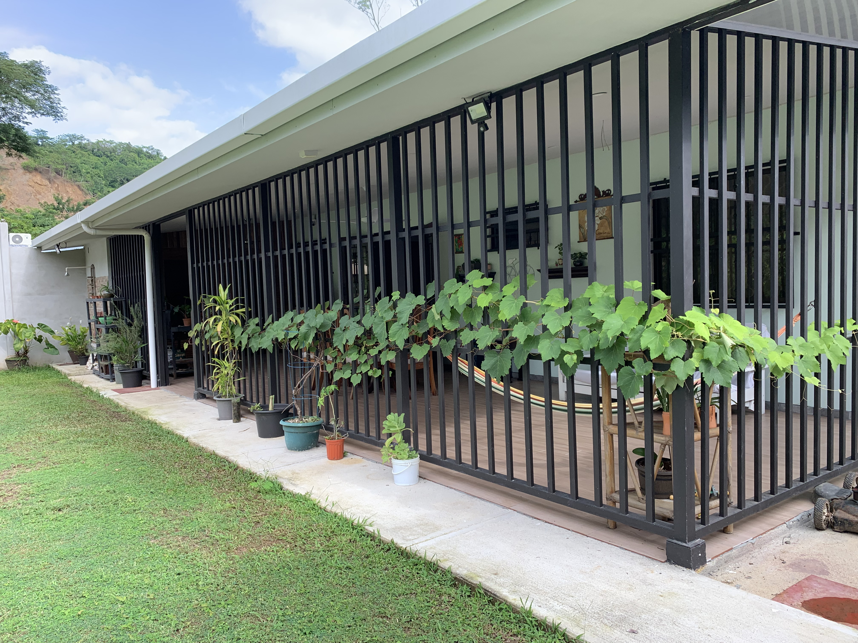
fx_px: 644
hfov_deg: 67.3
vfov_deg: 53.1
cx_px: 429
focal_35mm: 26
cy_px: 322
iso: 25
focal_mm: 4.25
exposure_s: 1/304
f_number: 1.8
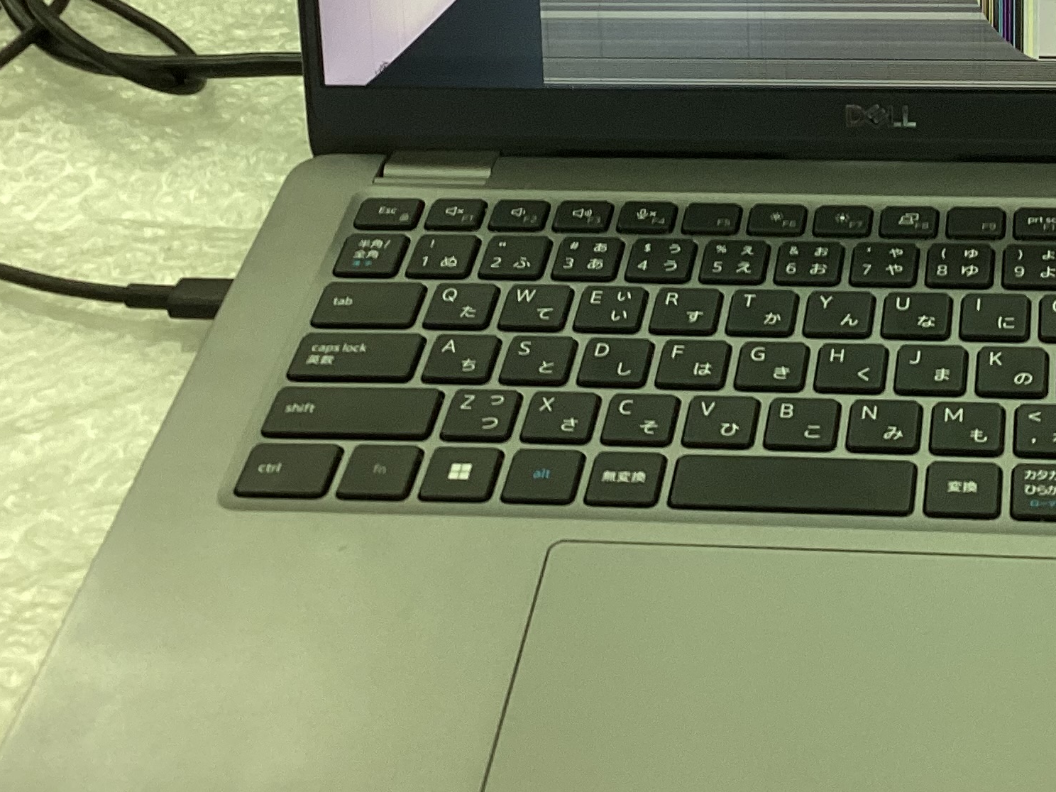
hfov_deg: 28.0
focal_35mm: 68
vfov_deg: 21.3
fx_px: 2074
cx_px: 831
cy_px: 141
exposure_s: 1/60
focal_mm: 3.3
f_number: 2.4
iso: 80
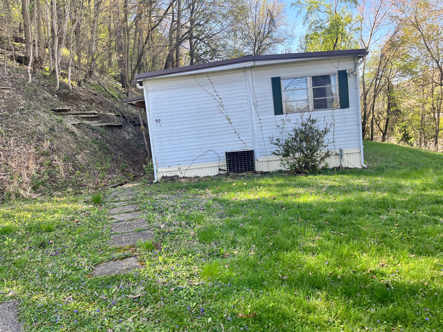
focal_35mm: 26
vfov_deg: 53.1
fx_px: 333
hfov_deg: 67.3
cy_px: 166
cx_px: 222
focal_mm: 5.1
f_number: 1.6
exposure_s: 1/350
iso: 50
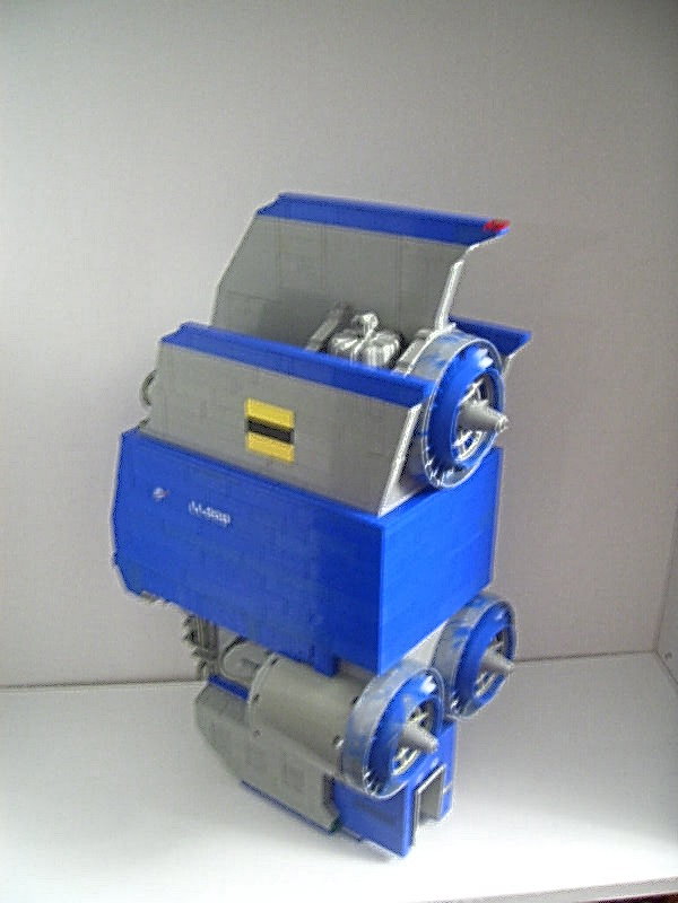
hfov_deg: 37.7
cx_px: 339
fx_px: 992
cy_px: 452
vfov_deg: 49.0
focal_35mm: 38
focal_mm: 7.8
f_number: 2.8
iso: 100
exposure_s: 1/4
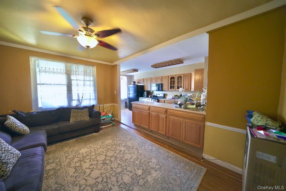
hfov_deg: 112.6
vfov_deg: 90.0
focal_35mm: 12
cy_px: 96
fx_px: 95
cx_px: 143
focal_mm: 12
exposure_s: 1/80
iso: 4000
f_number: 4
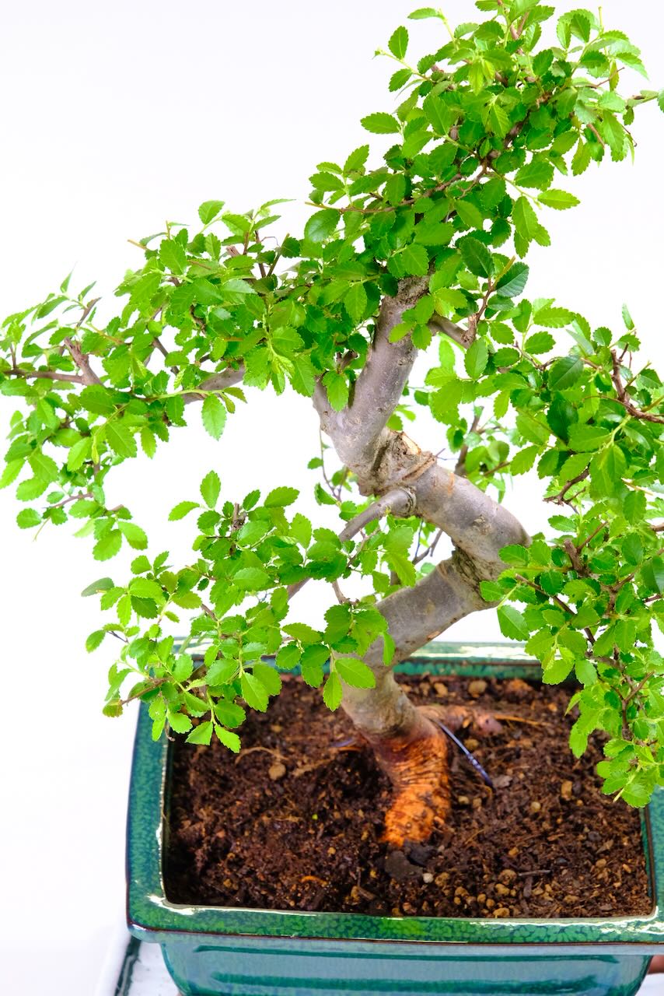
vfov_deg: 17.5
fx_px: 3235
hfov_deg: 11.7
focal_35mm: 117
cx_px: 332
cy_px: 498
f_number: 8
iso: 2000
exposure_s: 1/50
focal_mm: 78.1
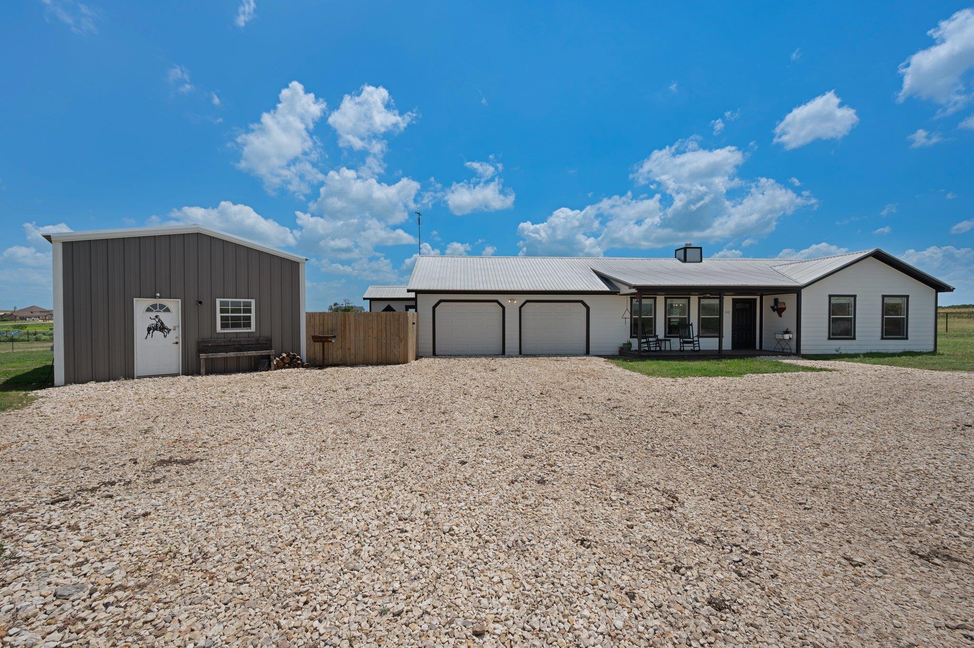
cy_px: 324
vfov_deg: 77.2
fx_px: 405
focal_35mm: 15
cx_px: 487
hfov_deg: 100.4
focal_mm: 15
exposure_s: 1/200
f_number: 8
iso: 100
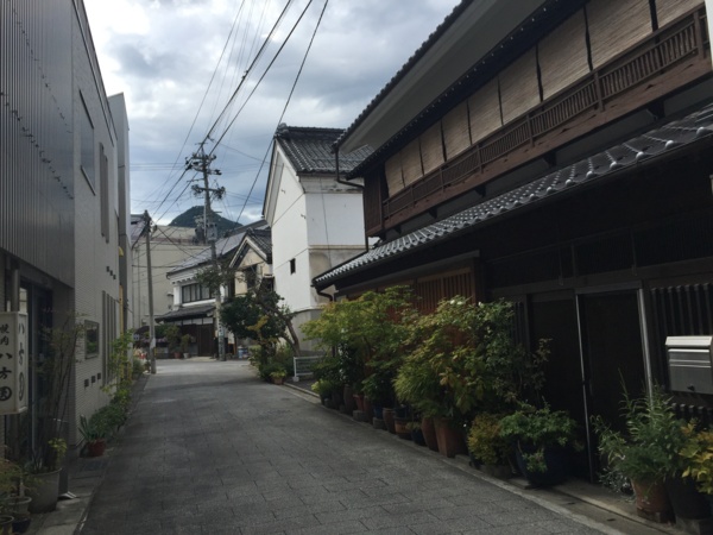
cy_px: 268
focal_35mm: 29
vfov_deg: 48.2
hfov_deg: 61.7
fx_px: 597
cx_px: 356
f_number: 2.2
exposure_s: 1/2326
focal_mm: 4.15
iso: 32
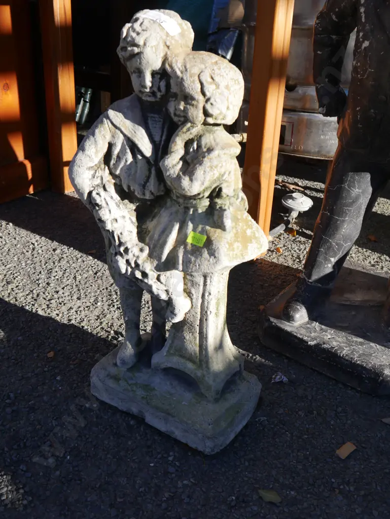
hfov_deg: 41.8
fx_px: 510
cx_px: 195
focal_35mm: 34
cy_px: 260
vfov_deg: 53.9
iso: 200
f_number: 6.3
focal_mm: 17
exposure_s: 1/320
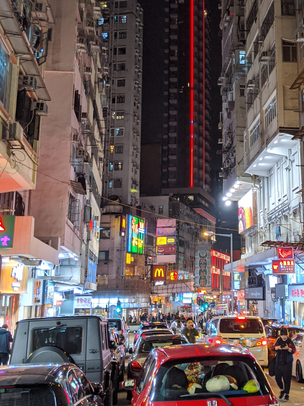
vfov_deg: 37.2
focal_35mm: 51
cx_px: 231
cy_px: 141
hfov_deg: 28.1
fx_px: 597
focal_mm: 4.44
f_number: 1.8
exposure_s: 1/40
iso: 71
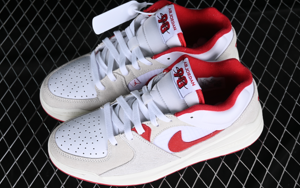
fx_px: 605
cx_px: 150
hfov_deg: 27.9
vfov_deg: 17.6
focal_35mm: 74
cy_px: 94
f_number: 8
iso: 160
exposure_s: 1/60
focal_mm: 48
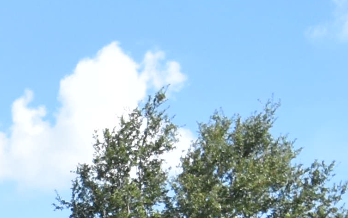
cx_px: -171
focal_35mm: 140
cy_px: 556
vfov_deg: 8.4
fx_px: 1328
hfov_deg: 14.0
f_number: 3.5
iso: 800
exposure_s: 1/4000
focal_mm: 11.5
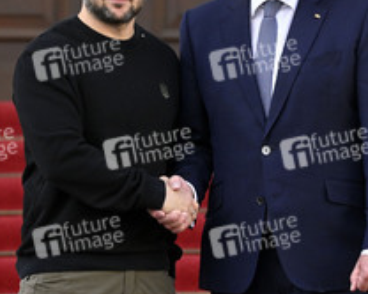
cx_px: 279
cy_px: 104
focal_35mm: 376
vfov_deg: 4.1
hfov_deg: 5.1
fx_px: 4091
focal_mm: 185
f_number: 5.6
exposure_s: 1/2500
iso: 5000
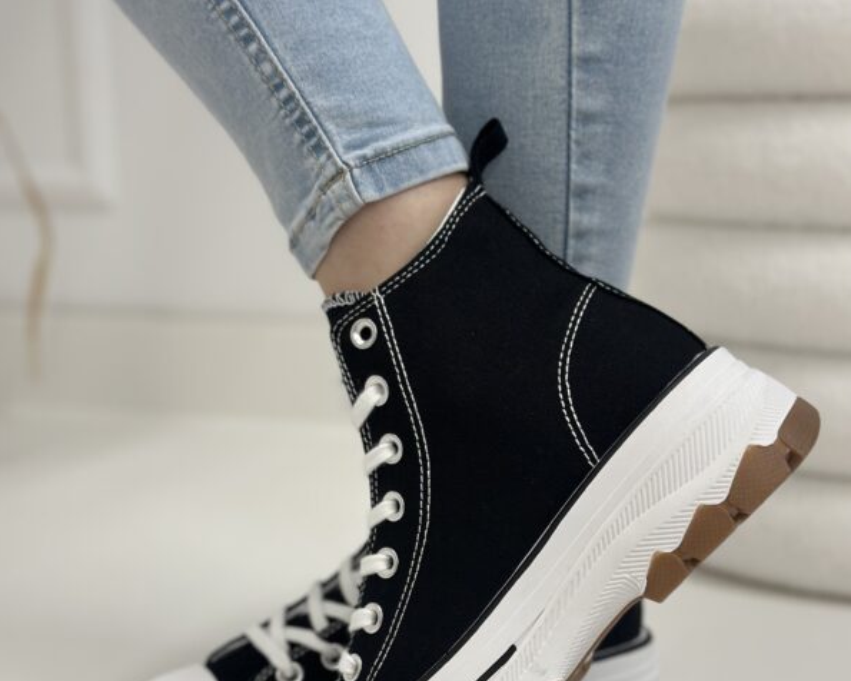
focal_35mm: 63
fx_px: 1587
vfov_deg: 24.0
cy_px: 501
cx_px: 425
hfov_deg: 30.0
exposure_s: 1/100
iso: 125
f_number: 1.78
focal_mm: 6.86
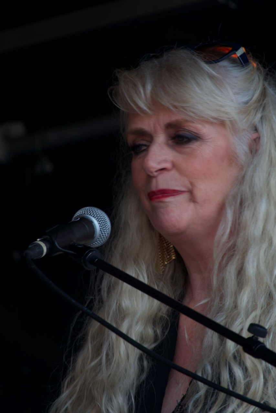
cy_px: 206
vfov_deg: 4.5
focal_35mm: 458
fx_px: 5264
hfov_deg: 3.0
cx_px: 138
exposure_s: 1/80
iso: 100
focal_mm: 167.98
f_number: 4
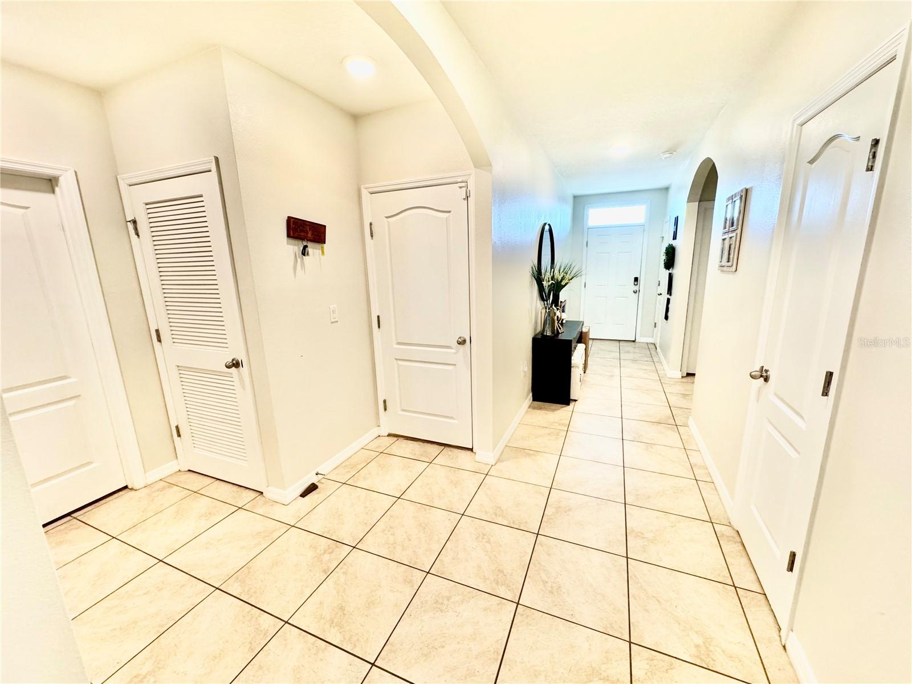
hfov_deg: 102.1
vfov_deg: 85.7
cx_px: 456
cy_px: 342
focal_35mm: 14
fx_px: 369
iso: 250
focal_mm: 2.22
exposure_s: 1/120
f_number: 2.2
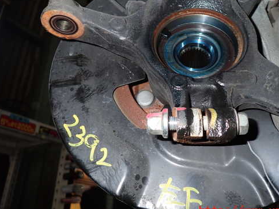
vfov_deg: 45.3
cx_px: 156
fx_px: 250
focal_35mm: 31
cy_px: 89
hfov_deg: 58.2
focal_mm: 4.5
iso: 200
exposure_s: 1/30
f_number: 5.6
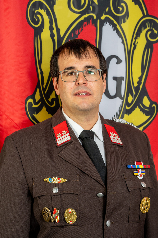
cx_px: 79
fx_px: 560
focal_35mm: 85
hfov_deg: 16.0
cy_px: 119
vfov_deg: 23.9
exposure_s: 1/25
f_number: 6.3
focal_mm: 85
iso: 400
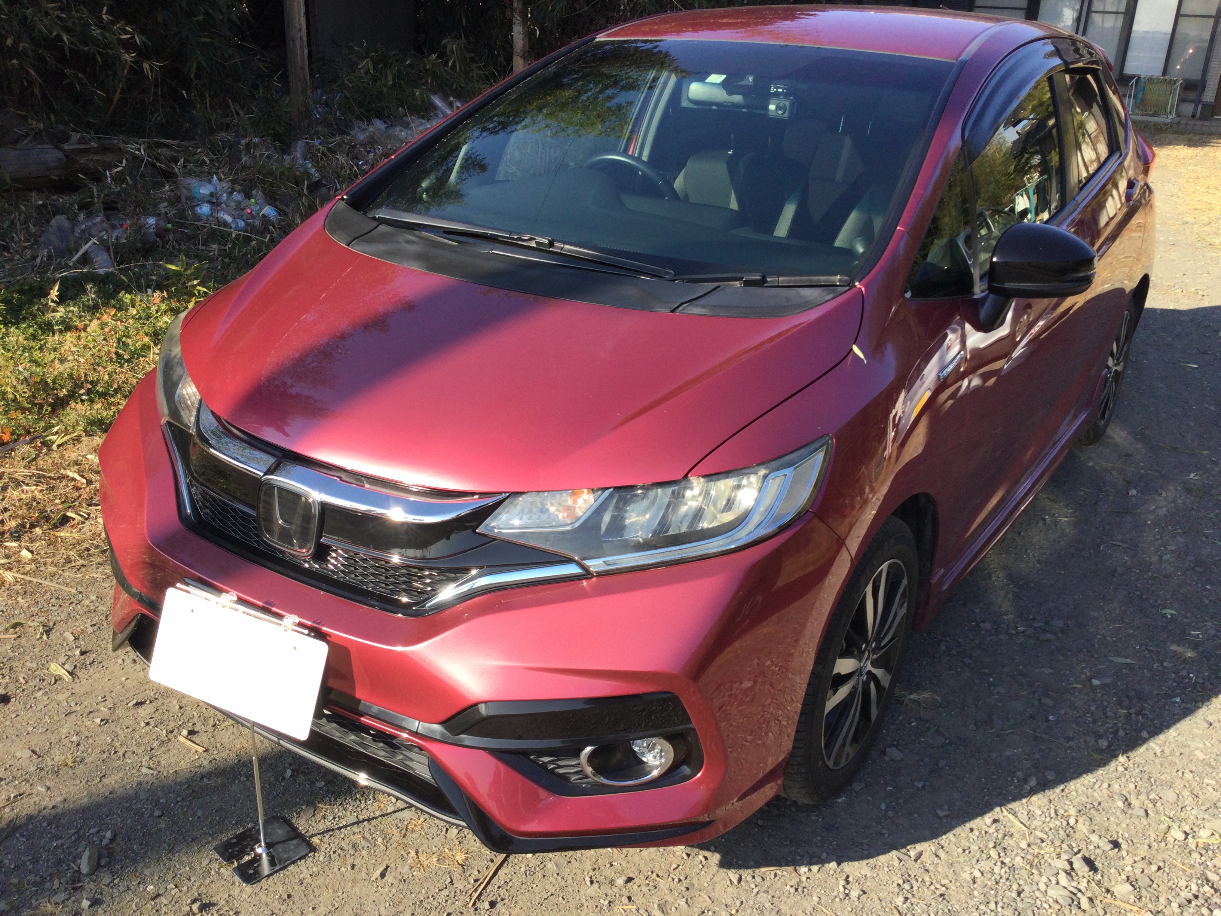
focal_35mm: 31
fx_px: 1093
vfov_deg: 45.4
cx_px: 610
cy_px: 458
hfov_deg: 58.4
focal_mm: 3.3
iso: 25
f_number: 2.4
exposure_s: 1/488
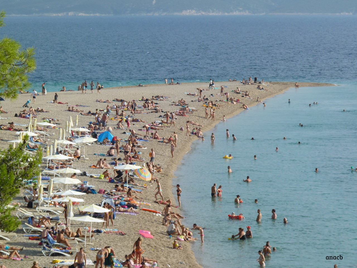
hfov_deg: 11.0
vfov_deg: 8.2
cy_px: 134
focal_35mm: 180
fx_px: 1856
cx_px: 178
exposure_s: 1/400
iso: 80
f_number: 5.6
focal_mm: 32
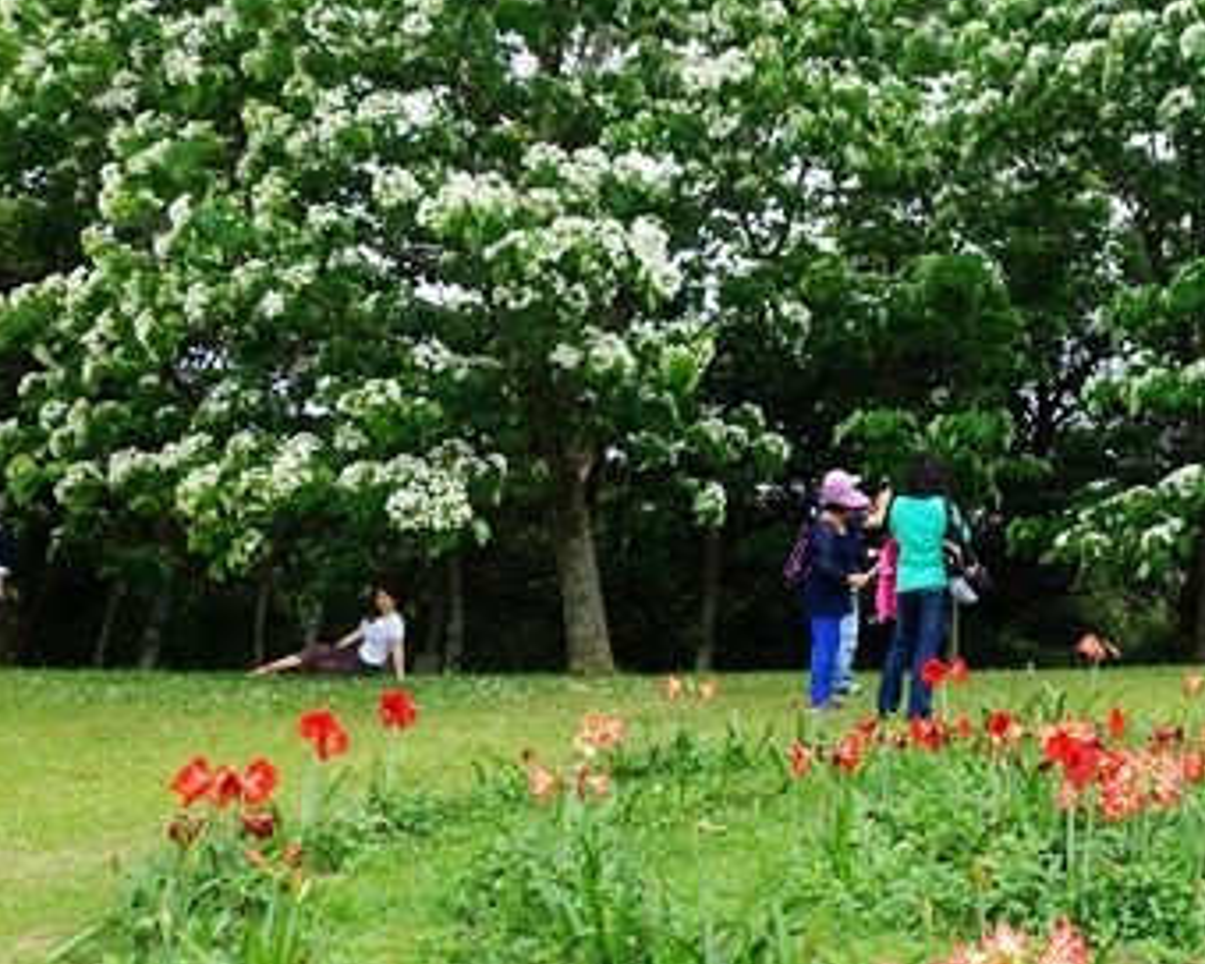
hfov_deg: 39.0
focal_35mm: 43
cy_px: 342
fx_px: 1534
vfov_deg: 34.6
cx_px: 1141
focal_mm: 8.8
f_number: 5.6
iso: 125
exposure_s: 1/100
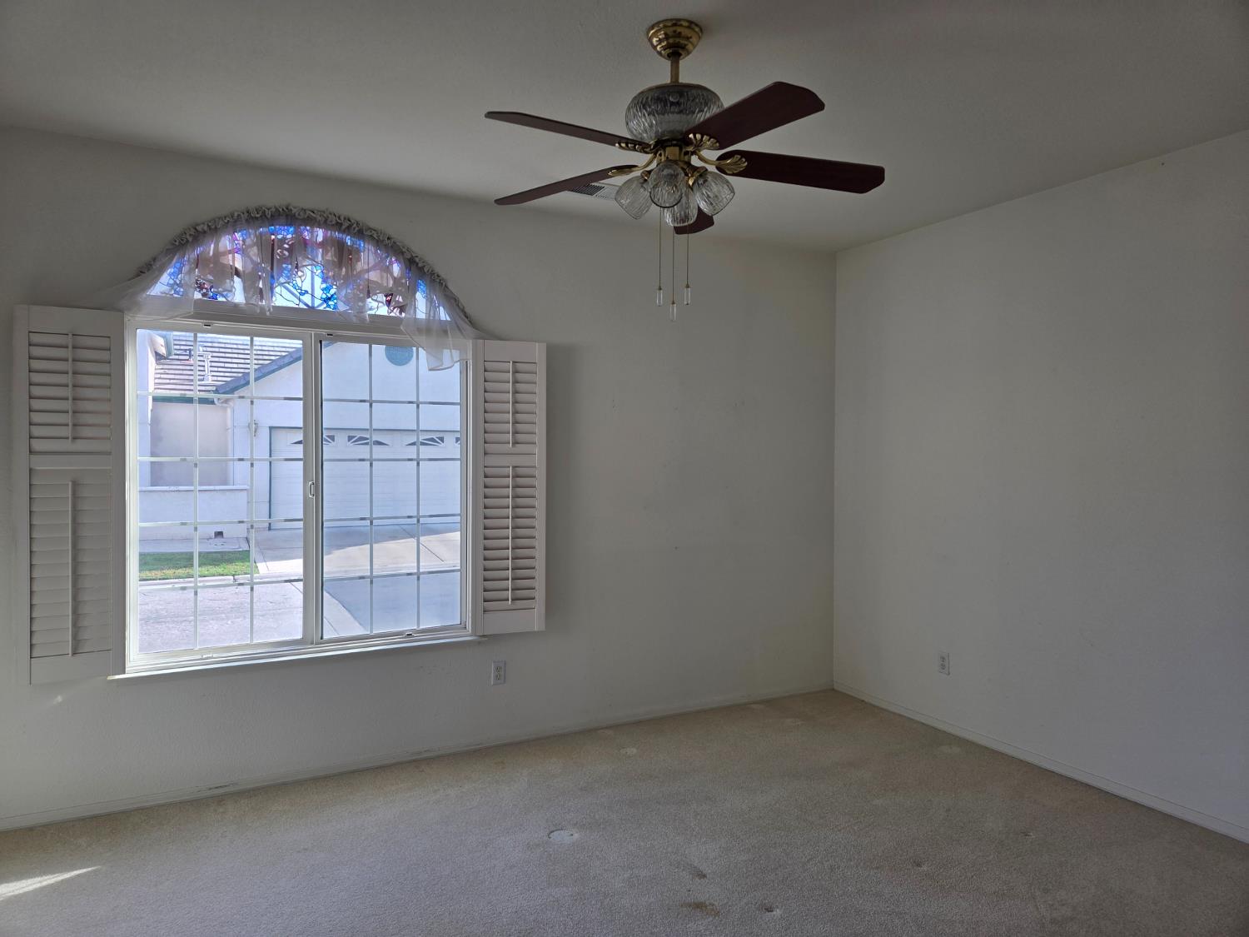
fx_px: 830
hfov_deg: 73.9
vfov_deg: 58.9
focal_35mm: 23
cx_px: 624
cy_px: 468
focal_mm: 5.4
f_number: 1.8
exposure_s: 1/655
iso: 80
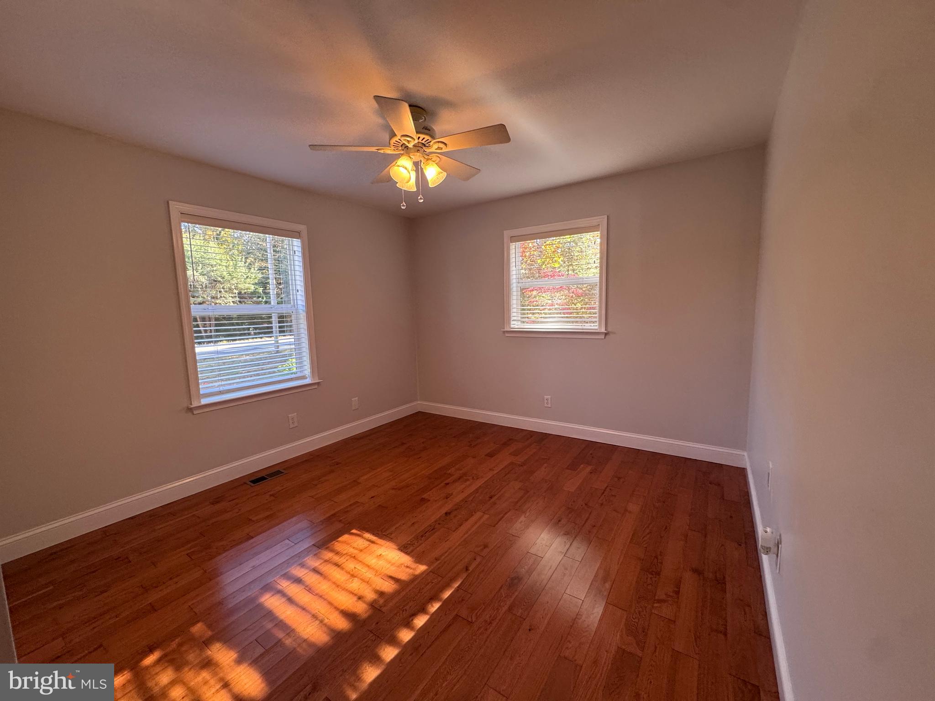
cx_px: 468
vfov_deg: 85.7
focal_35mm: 14
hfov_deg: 102.1
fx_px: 378
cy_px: 350
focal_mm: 2.22
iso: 250
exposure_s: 1/120
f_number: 2.2
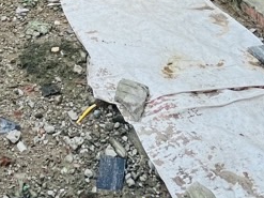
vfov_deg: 18.8
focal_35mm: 54
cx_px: -3
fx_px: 412
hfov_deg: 32.5
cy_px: -184
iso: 100
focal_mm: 1.57
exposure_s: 1/99
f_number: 1.8
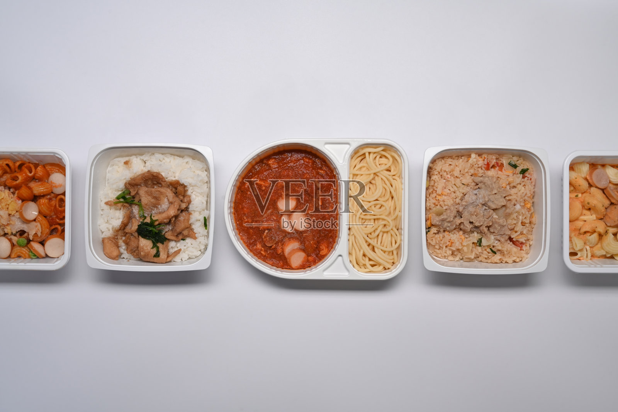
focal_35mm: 45
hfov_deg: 43.6
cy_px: 206
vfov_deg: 29.9
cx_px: 309
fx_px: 773
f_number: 11
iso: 320
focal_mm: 45
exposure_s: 1/160
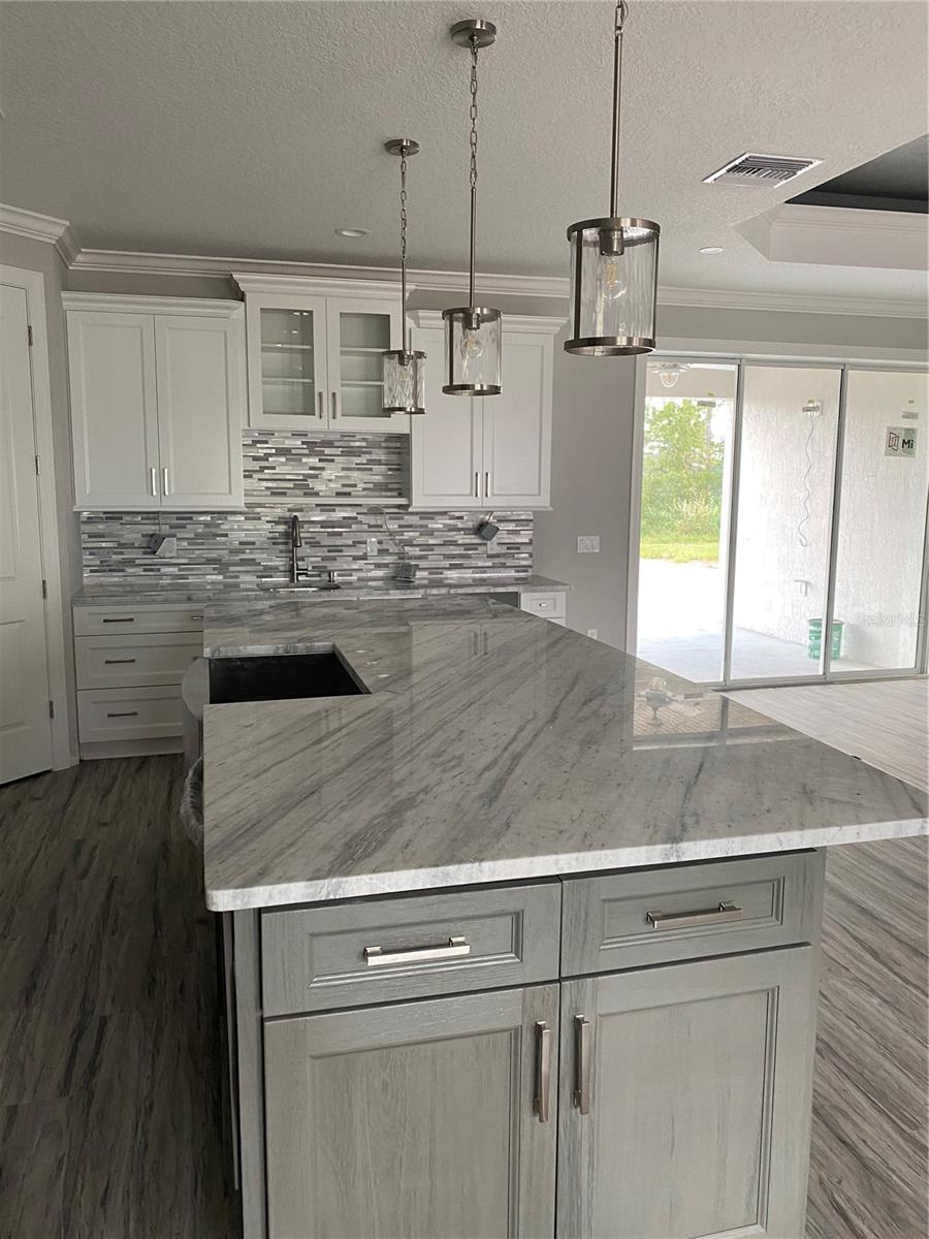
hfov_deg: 53.1
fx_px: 930
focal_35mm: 26
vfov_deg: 67.3
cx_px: 464
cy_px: 620
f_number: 1.8
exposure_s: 1/81
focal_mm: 4.25
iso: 125
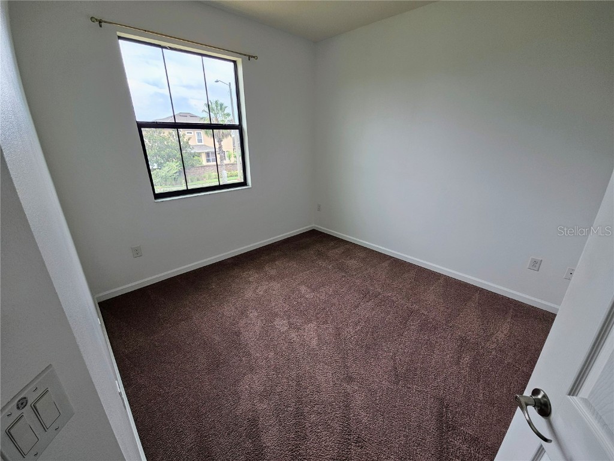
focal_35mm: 13
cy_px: 230
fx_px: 231
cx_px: 307
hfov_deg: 106.2
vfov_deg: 89.9
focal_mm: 2.2
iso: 64
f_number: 2.2
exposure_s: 1/120
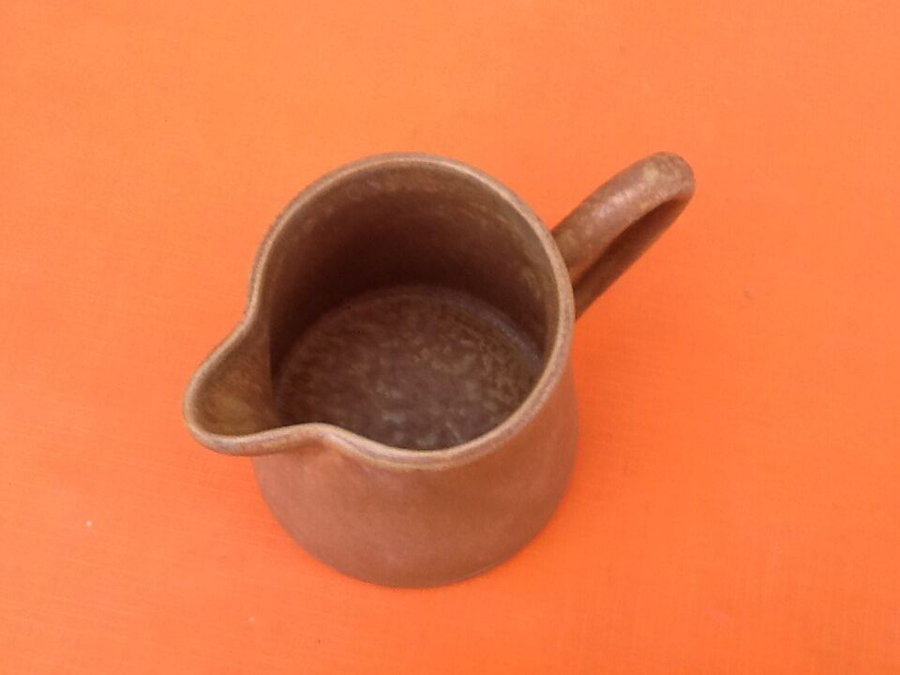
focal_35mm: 44
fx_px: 1144
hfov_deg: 42.9
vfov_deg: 32.9
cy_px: 338
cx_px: 450
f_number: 2.4
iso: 50
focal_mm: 2.03
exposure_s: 1/33
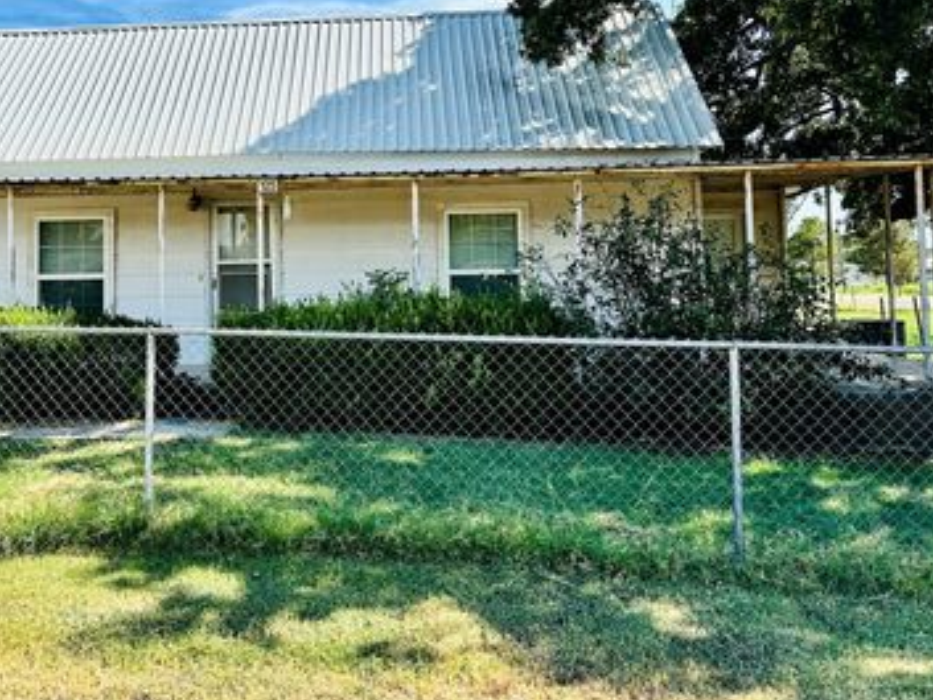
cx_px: 315
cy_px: 228
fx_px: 917
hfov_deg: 52.9
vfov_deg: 41.2
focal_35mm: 34
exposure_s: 1/3472
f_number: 1.78
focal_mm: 6.86
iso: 80
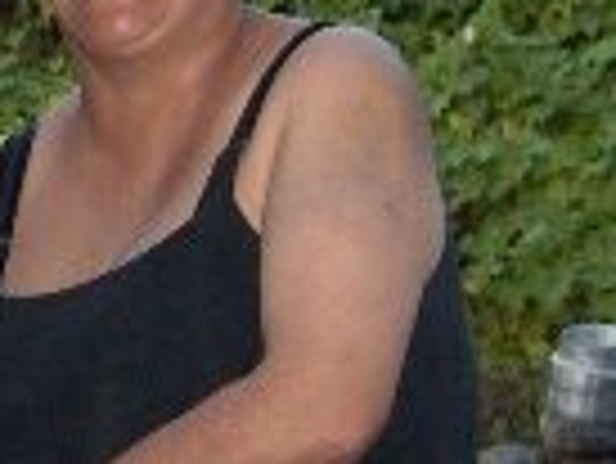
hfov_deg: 10.4
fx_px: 3242
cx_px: -373
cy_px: 252
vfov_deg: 8.2
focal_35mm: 182
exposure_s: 1/60
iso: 100
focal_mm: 8
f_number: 2.8
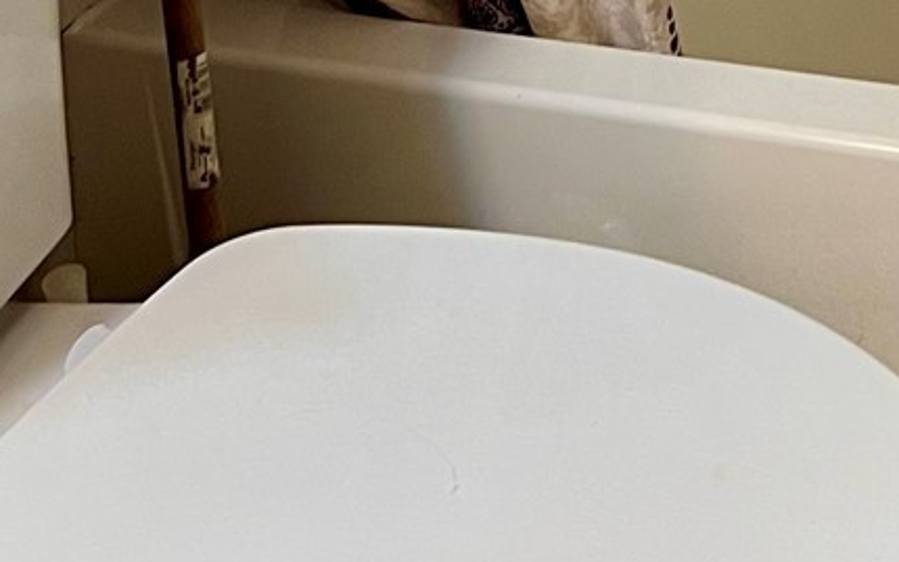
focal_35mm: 123
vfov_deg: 9.0
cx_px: 939
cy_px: -1036
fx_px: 3014
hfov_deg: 16.5
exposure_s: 1/60
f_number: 1.5
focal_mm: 5.7
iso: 80
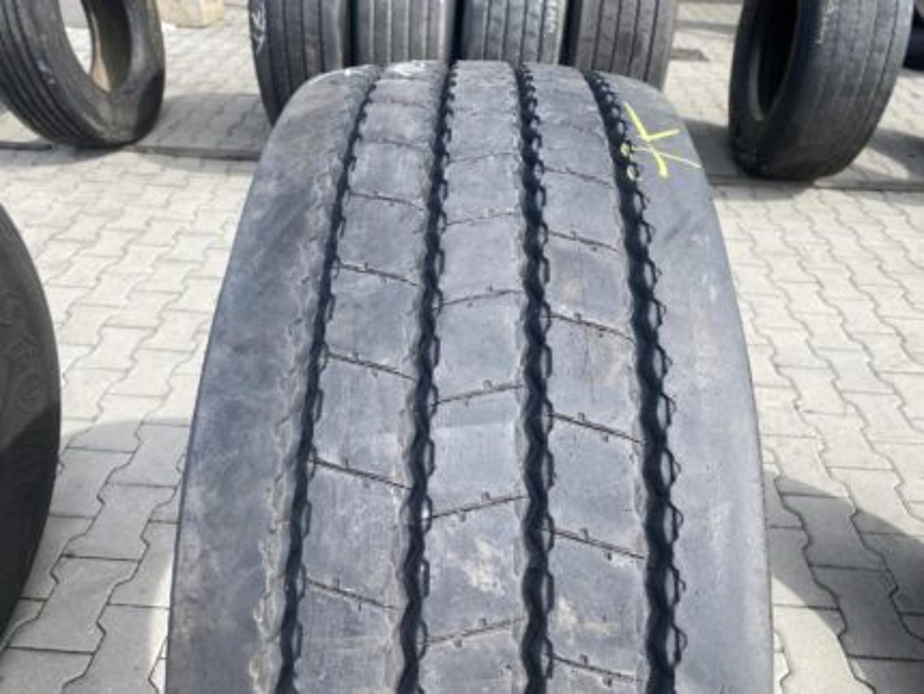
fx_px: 694
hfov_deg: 67.3
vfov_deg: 53.1
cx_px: 462
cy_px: 347
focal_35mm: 26
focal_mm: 4.25
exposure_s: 1/890
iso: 32
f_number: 1.8
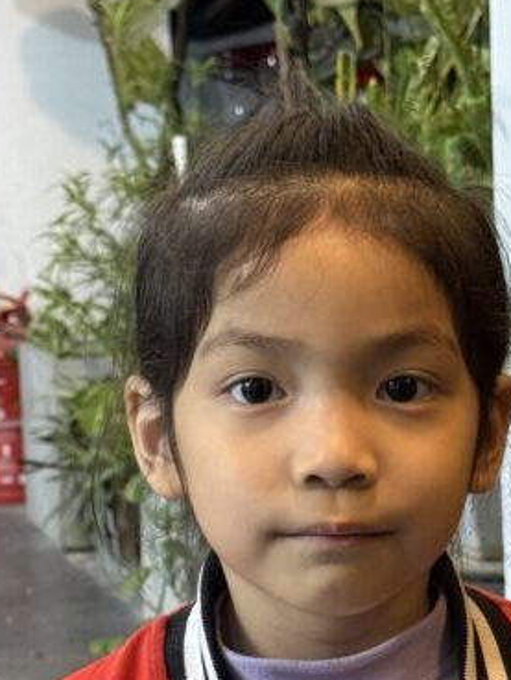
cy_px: 636
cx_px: 314
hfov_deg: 11.4
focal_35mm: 130
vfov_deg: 15.0
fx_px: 2557
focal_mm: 6.76
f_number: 1.78
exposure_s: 1/50
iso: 250
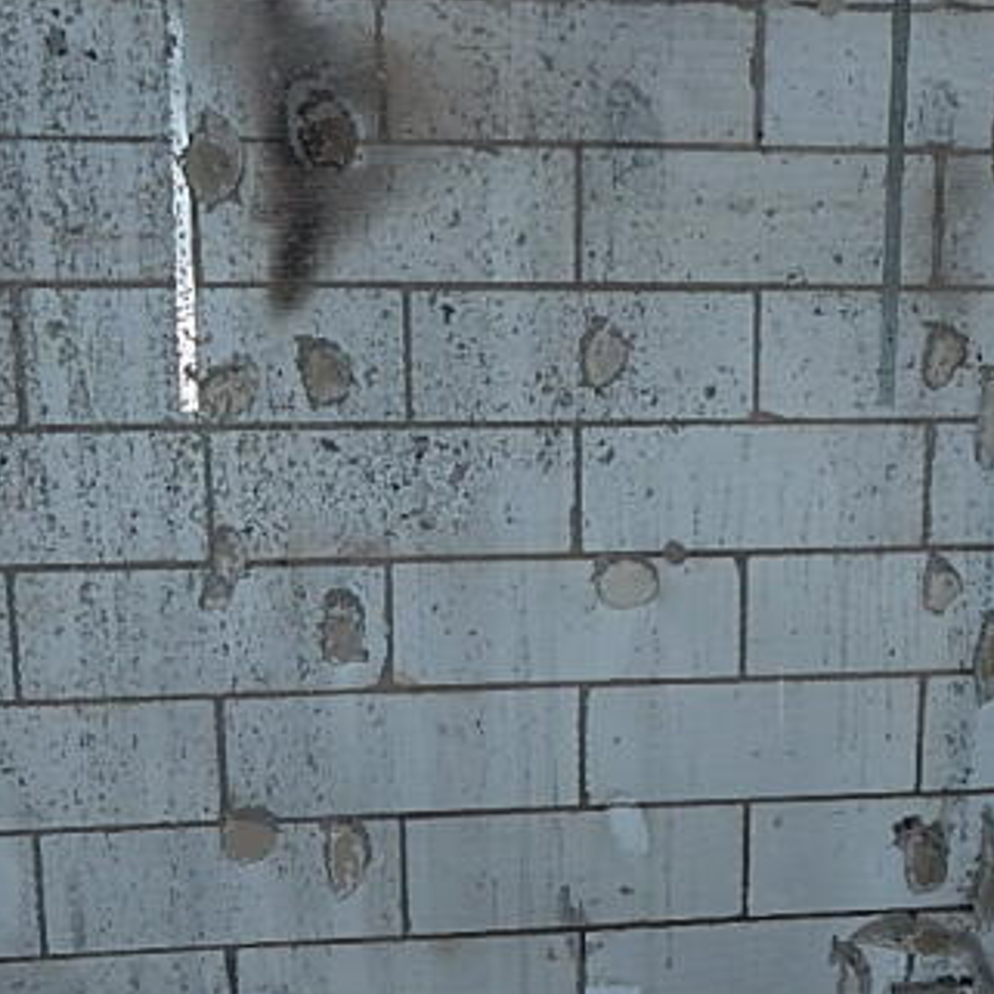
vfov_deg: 26.6
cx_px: 585
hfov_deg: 27.7
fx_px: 2014
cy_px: 932
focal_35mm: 62
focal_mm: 4
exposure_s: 1/30
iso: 125
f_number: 3
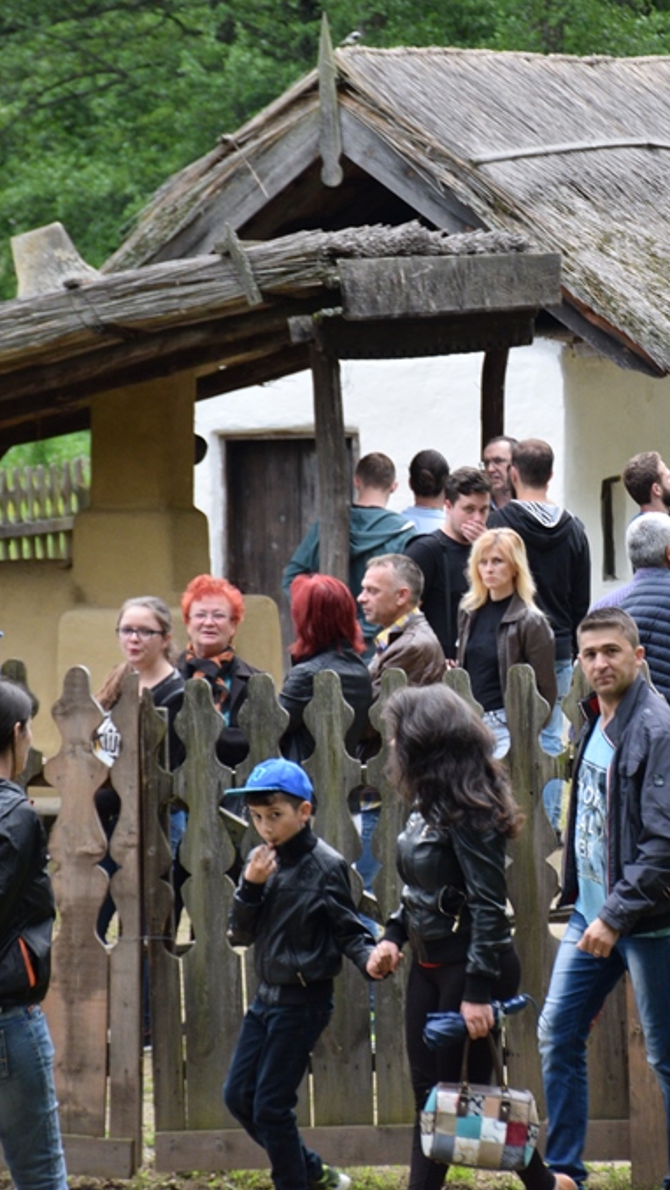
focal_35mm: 237
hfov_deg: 5.1
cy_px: 595
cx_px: 684
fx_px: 7484
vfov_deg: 9.1
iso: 800
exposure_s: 1/250
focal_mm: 100
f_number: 5.6
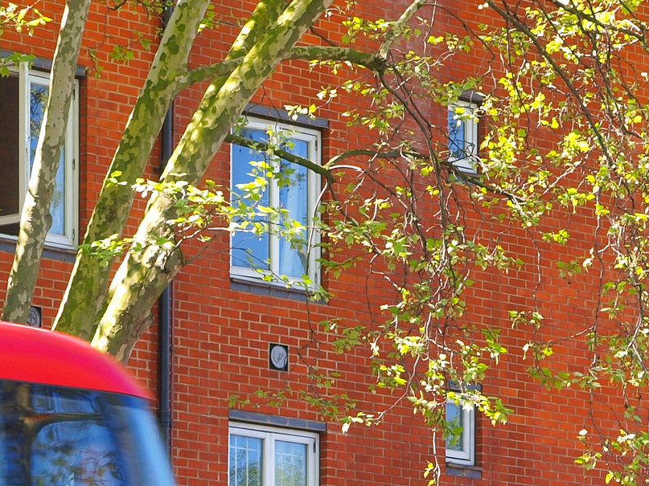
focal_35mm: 203
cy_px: 603
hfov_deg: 9.7
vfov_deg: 7.3
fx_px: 3805
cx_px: 255
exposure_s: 1/80
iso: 160
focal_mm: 39
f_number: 6.3
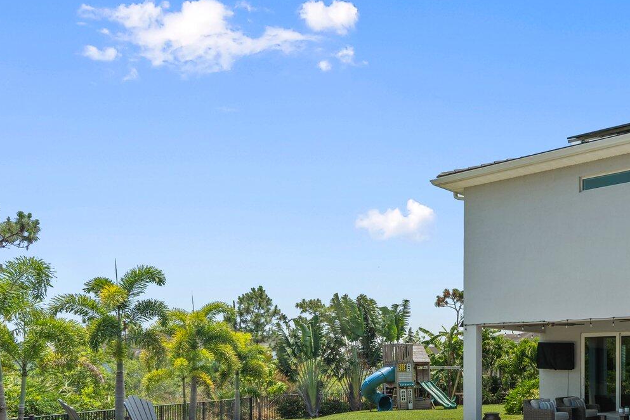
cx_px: 595
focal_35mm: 34
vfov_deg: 36.5
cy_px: 375
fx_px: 596
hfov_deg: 48.3
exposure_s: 1/100
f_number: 9
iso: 100
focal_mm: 16.5
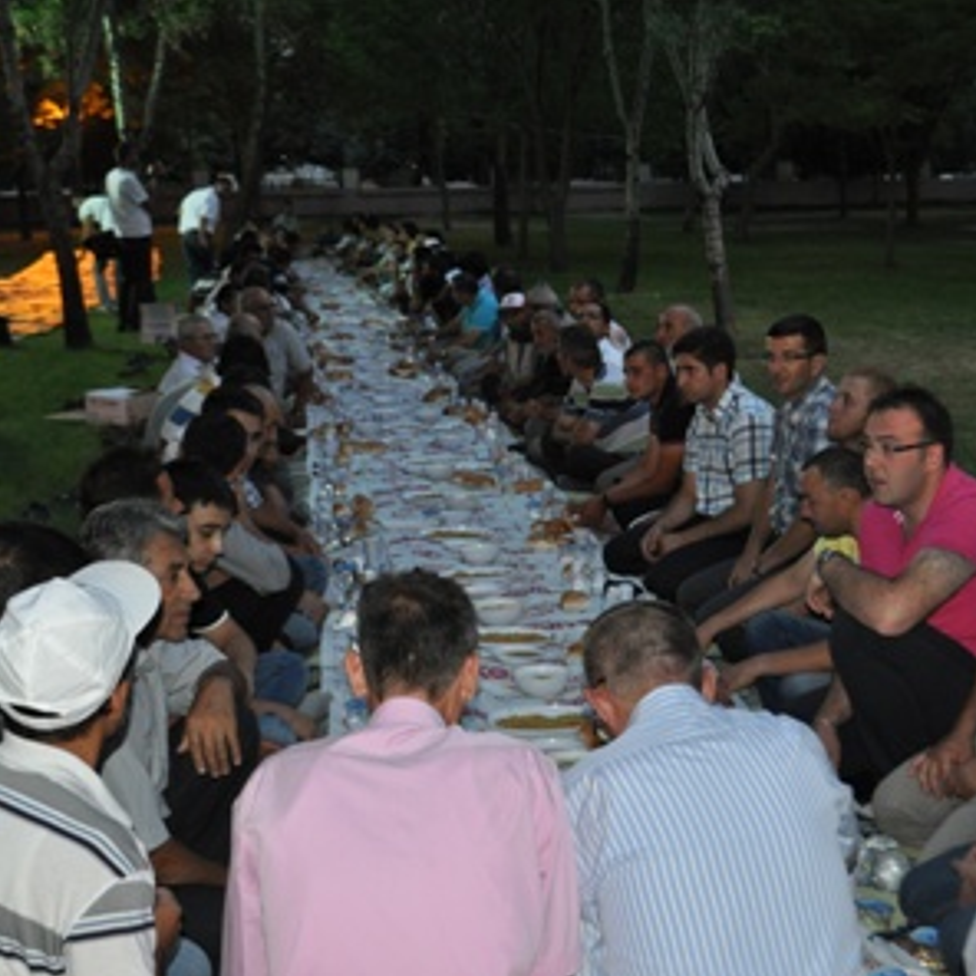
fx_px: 1723
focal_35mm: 54
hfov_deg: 31.6
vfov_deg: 31.6
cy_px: 488
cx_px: 524
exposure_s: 1/60
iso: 800
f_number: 4.5
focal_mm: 28
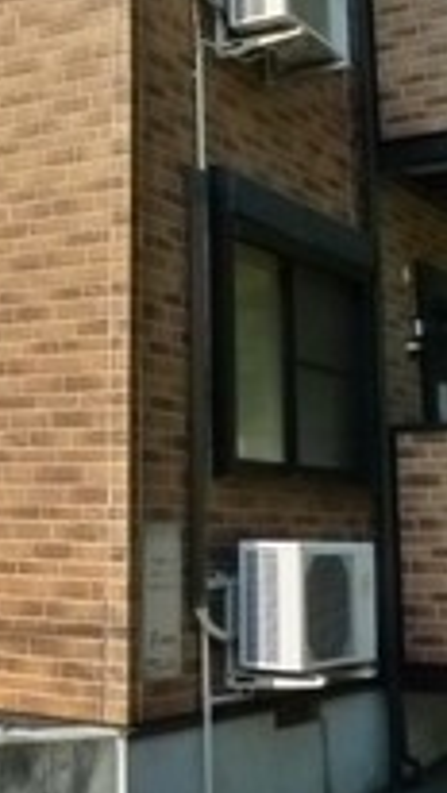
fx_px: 1284
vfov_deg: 33.3
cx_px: 0
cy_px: 150
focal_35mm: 61
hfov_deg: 19.2
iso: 400
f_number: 4
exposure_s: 1/800
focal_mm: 3.9
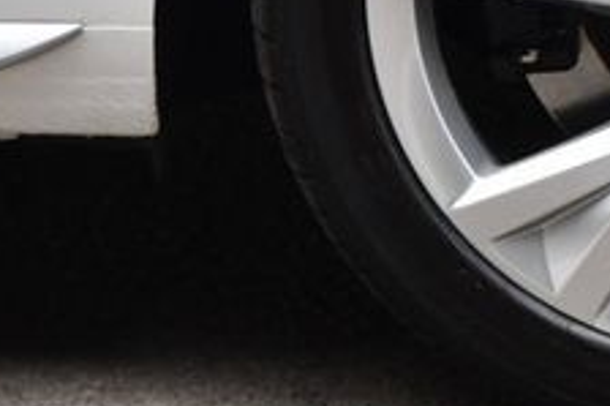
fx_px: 7399
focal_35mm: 437
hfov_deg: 4.7
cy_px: -65
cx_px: 741
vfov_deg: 3.1
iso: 400
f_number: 5.6
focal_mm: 102
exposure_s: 1/250
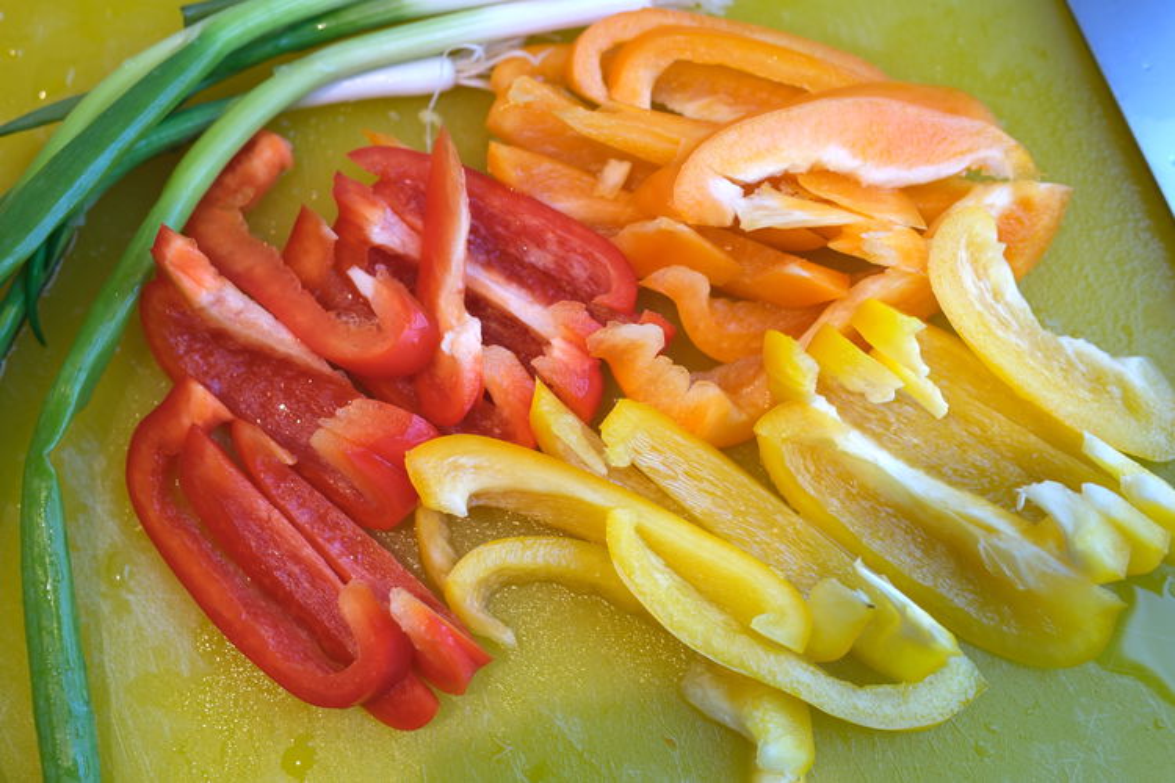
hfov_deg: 43.6
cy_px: 392
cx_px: 588
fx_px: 1469
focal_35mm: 45
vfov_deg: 29.9
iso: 125
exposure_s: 1/70
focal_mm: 30
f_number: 2.8
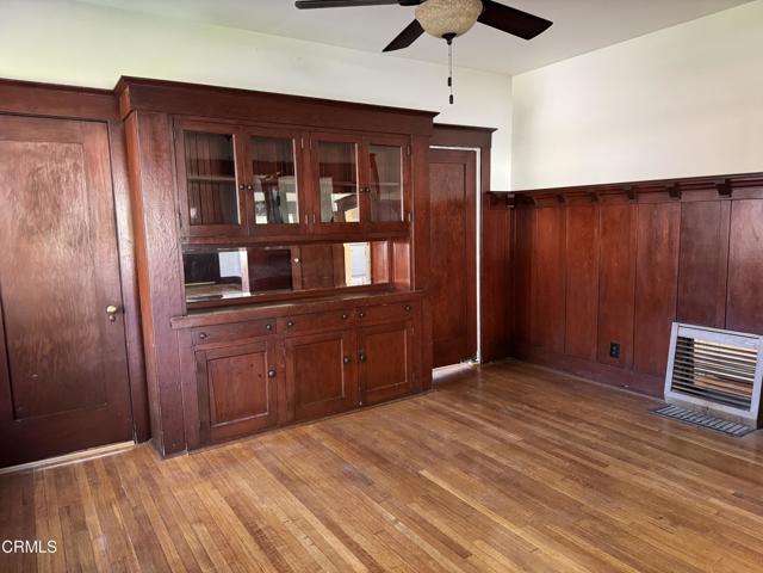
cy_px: 286
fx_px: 529
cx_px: 382
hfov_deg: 71.6
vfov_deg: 56.8
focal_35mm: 24
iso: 640
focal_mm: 6.76
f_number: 1.78
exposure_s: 1/60
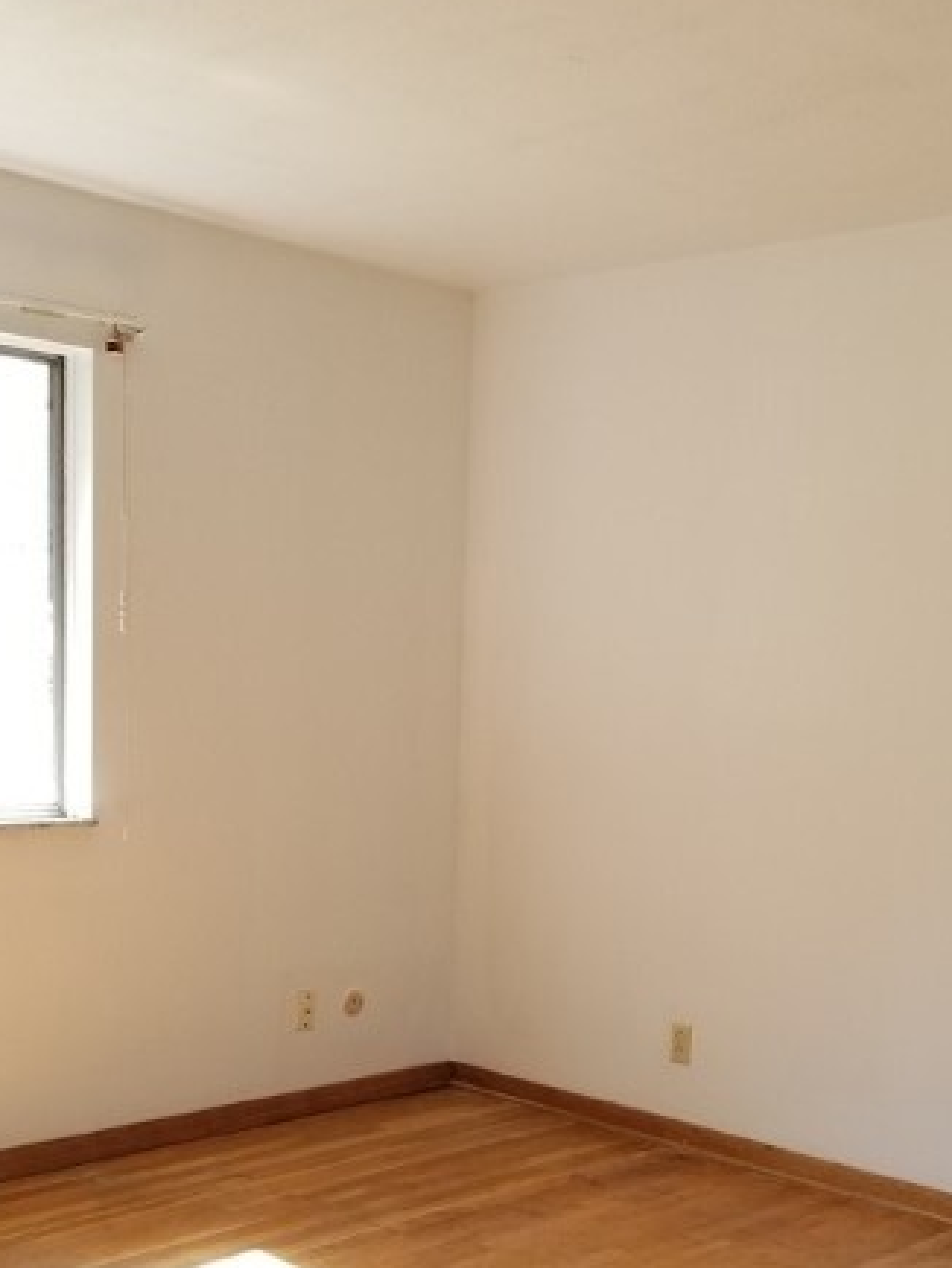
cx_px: 543
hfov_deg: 31.5
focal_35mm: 46
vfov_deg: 40.4
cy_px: 894
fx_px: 1685
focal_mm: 4.25
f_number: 1.7
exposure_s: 1/120
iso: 80
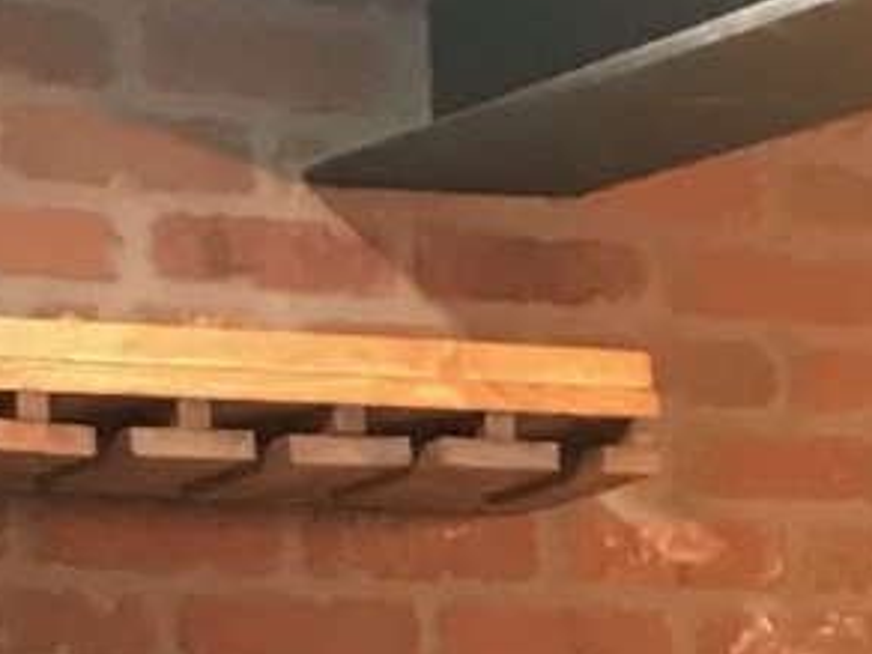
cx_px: 1365
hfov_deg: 9.9
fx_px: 4862
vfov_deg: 6.8
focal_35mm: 193
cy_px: 2111
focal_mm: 3.99
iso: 100
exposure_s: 1/9
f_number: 1.8
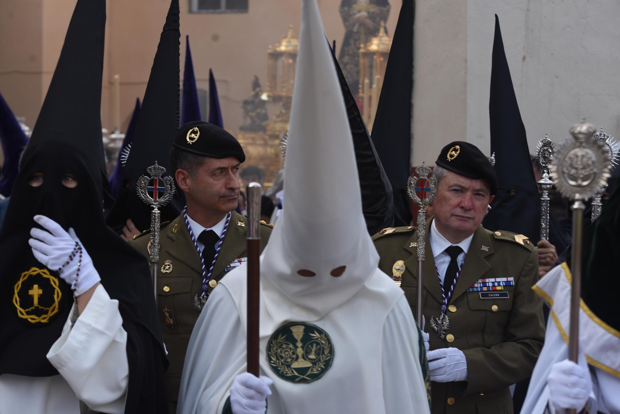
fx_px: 1637
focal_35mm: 95
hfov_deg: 21.5
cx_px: 310
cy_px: 207
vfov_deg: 14.4
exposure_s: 1/200
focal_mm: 95
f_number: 5
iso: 125
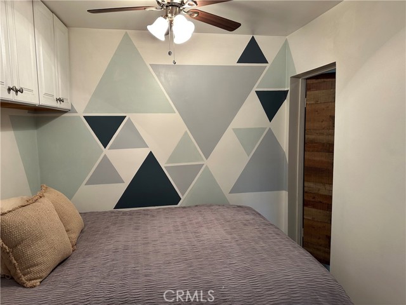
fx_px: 281
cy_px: 152
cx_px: 203
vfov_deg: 56.8
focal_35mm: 24
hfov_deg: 71.6
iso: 160
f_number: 1.78
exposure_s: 1/60
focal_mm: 6.86
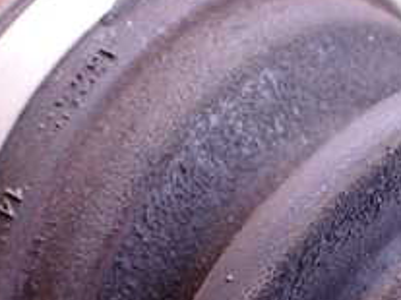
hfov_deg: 22.3
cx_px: 312
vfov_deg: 16.1
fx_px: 1007
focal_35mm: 87
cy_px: 379
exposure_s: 1/40
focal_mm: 5.4
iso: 800
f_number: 2.3
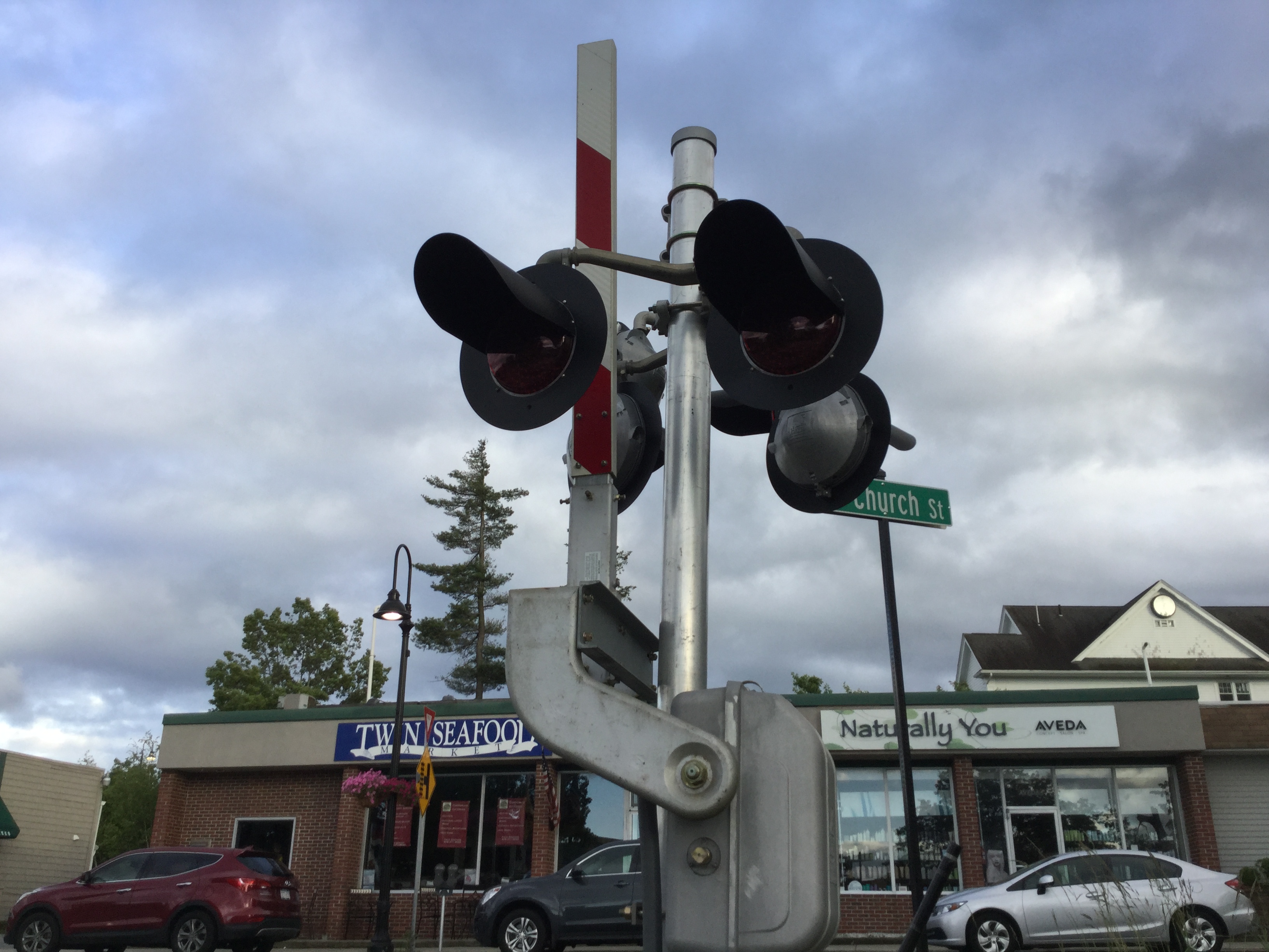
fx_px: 1136
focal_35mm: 31
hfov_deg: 58.4
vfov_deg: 45.4
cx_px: 634
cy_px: 476
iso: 25
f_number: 2.4
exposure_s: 1/280
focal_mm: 3.3
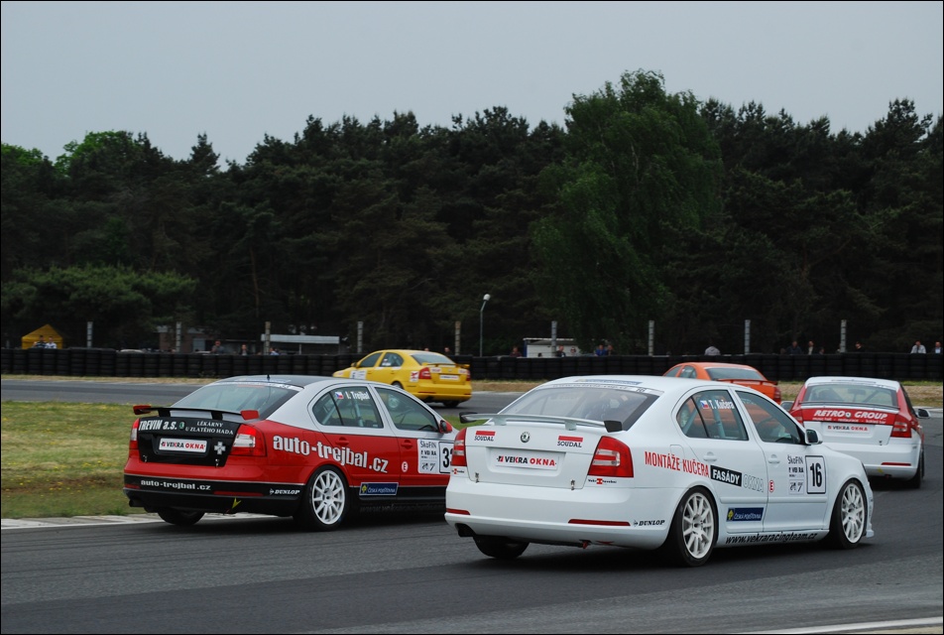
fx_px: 2445
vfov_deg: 14.8
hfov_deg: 21.9
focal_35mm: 93
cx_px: 472
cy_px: 318
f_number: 10
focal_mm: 62
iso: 400
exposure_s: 1/800
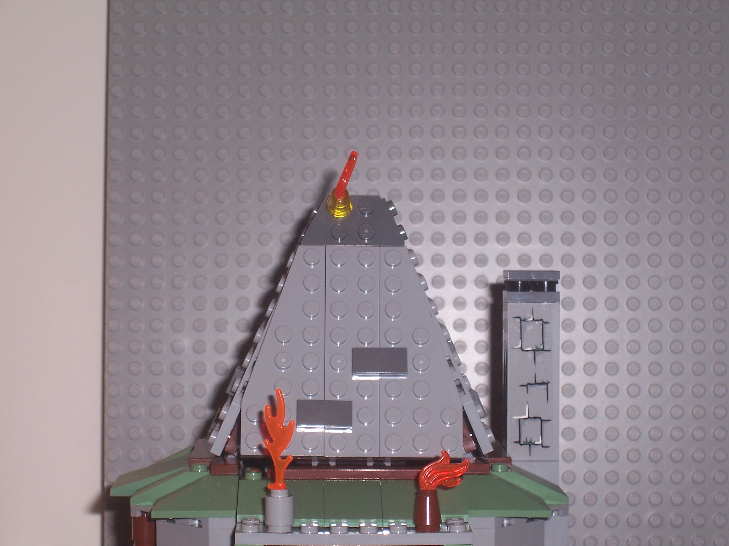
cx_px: 364
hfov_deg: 19.3
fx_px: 2148
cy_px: 273
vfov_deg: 14.5
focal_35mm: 102
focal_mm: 16.8
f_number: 4.6
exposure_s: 1/90
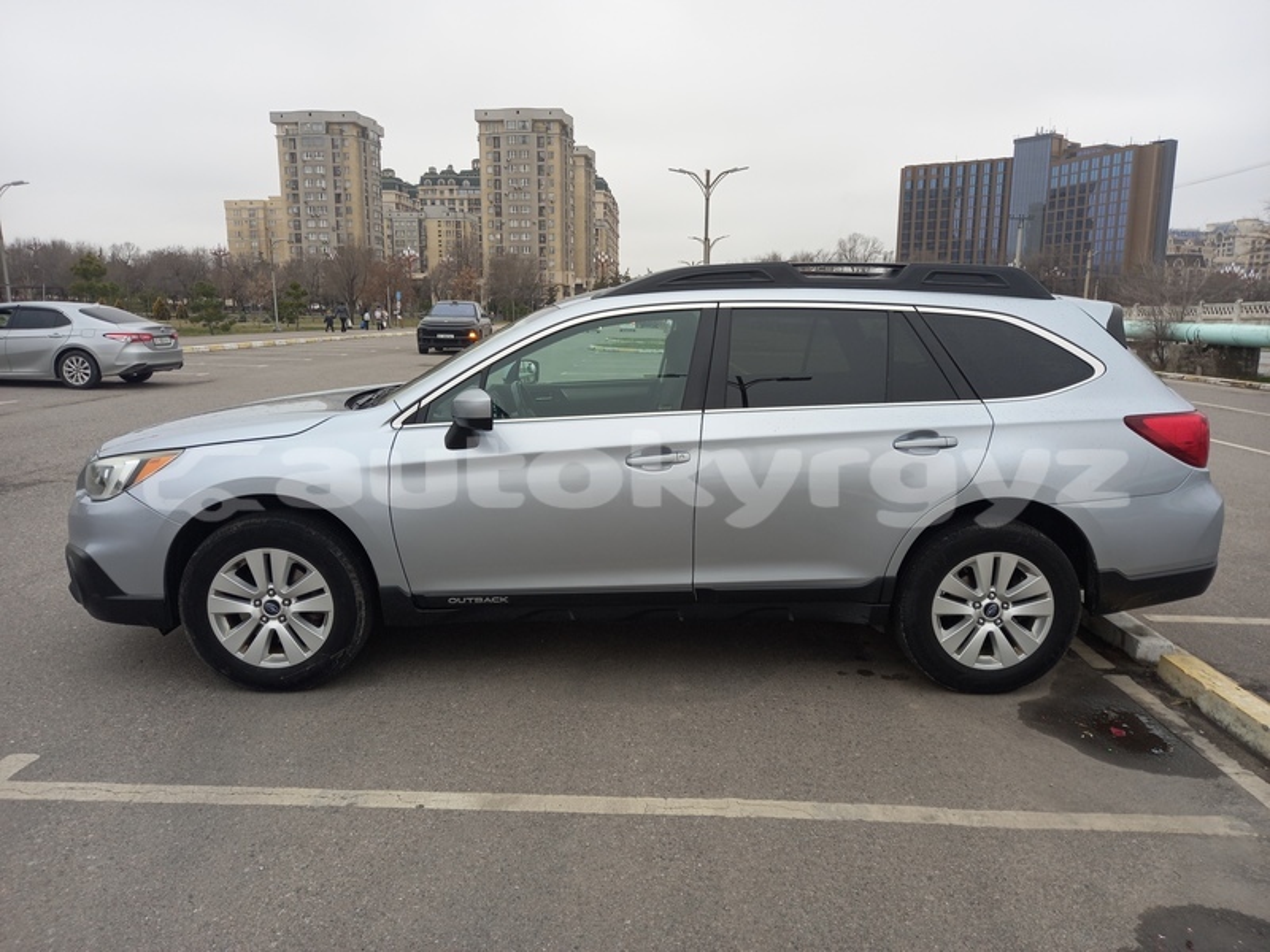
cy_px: 476
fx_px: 917
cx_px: 635
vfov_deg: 54.9
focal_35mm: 25
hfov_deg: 69.4
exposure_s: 1/50
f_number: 2
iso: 40
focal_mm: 4.6
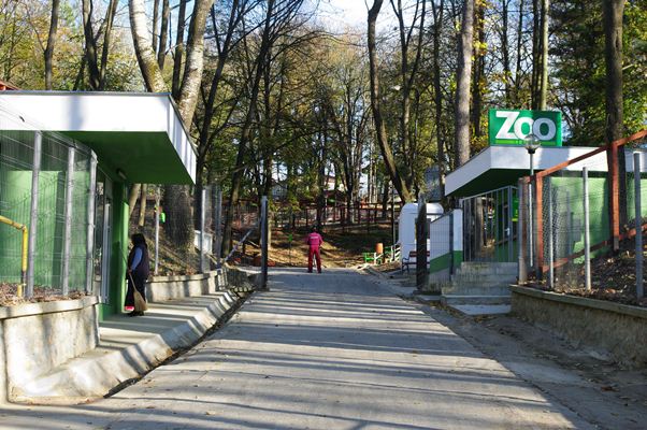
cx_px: 324
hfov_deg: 33.4
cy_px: 215
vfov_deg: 22.6
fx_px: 1077
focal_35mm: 60
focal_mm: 40
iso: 800
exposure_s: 1/350
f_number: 9.5
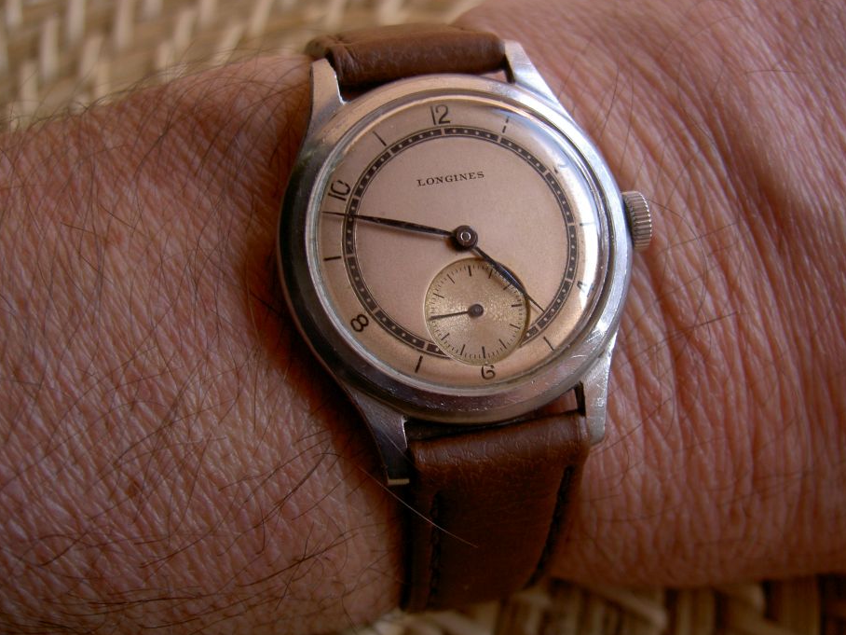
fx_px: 1075
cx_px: 471
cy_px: 315
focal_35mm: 44
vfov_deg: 32.9
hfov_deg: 42.9
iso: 50
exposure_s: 1/80
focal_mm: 8
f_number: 2.8
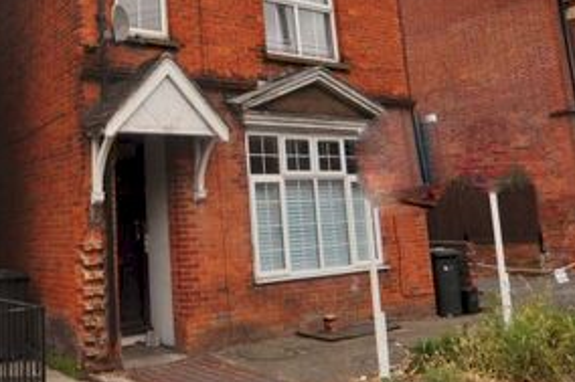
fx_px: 591
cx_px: 150
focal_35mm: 37
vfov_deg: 35.1
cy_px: 96
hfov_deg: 50.0
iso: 200
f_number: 10
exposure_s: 1/400
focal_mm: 10
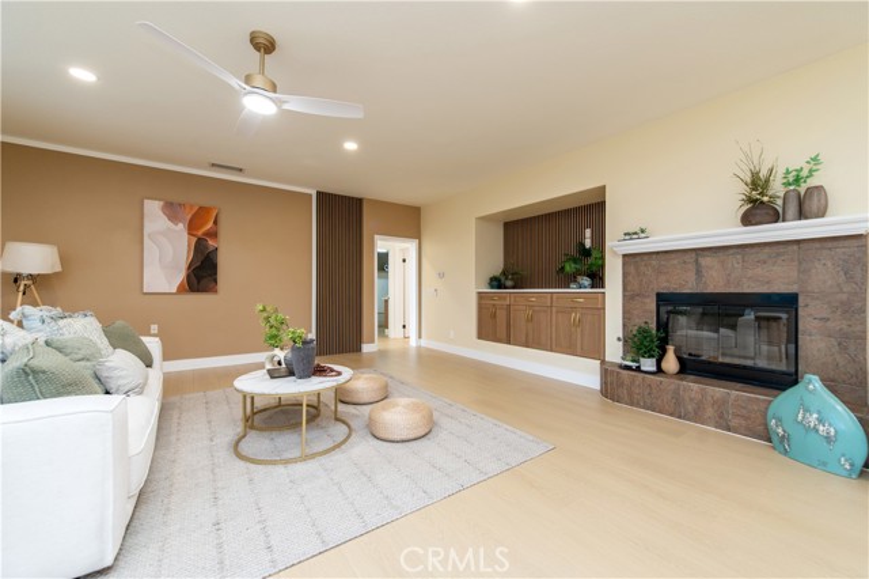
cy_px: 290
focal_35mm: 14
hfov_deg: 104.3
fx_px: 338
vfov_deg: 81.1
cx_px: 434
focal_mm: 14
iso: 560
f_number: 4
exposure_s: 1/60
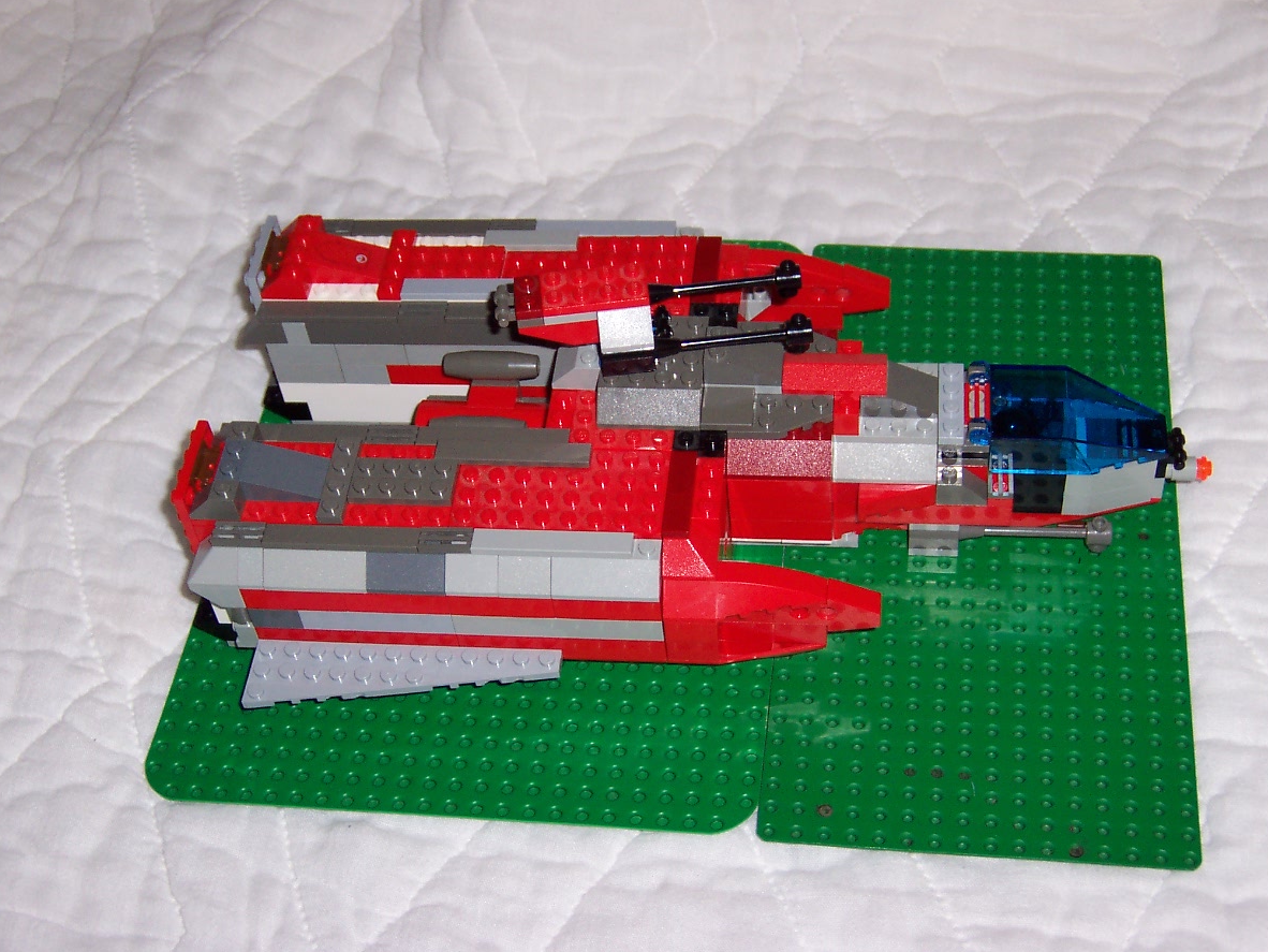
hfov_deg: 28.6
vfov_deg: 21.6
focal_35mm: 68
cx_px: 640
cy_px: 477
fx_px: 2491
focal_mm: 10.4
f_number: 3.4
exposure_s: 1/60
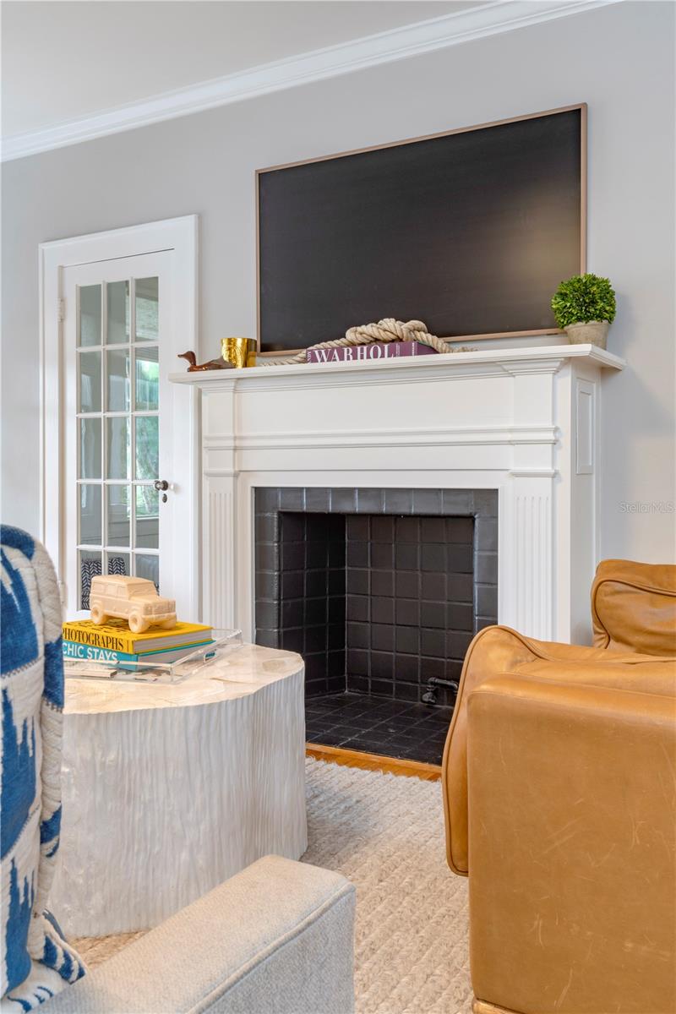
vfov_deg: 60.3
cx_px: 338
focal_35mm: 31
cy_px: 507
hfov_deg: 42.3
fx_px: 873
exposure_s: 2.5
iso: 50
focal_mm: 31
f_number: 11
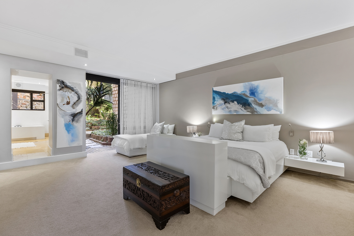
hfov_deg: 96.7
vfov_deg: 73.8
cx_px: 177
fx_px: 157
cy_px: 118
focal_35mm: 16
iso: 320
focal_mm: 16
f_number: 6.3
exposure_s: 1/3
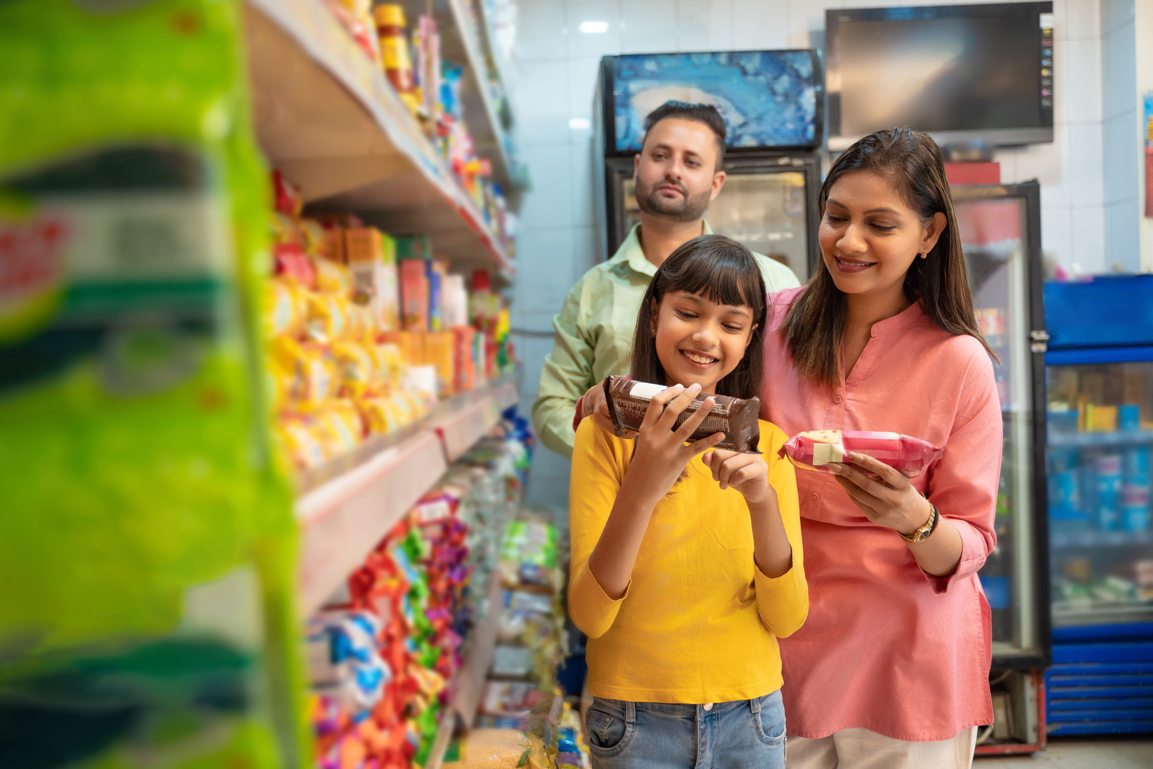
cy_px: 384
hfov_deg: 53.1
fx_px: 1153
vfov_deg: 36.9
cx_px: 576
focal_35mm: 36
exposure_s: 1/320
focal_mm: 36
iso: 1000
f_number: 2.8
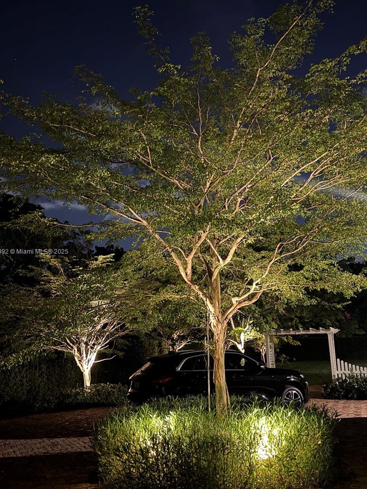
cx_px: 204
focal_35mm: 30
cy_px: 252
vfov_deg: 60.0
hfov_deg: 46.7
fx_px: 424
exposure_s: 1/9
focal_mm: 6.76
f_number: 1.78
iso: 1250
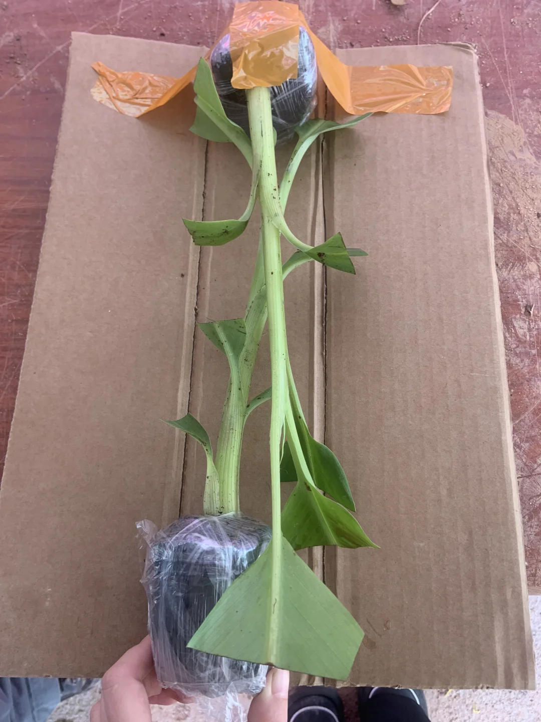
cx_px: 270
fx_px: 542
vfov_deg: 67.3
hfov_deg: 53.1
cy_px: 361
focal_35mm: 26
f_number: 1.8
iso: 100
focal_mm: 4.25
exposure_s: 1/94
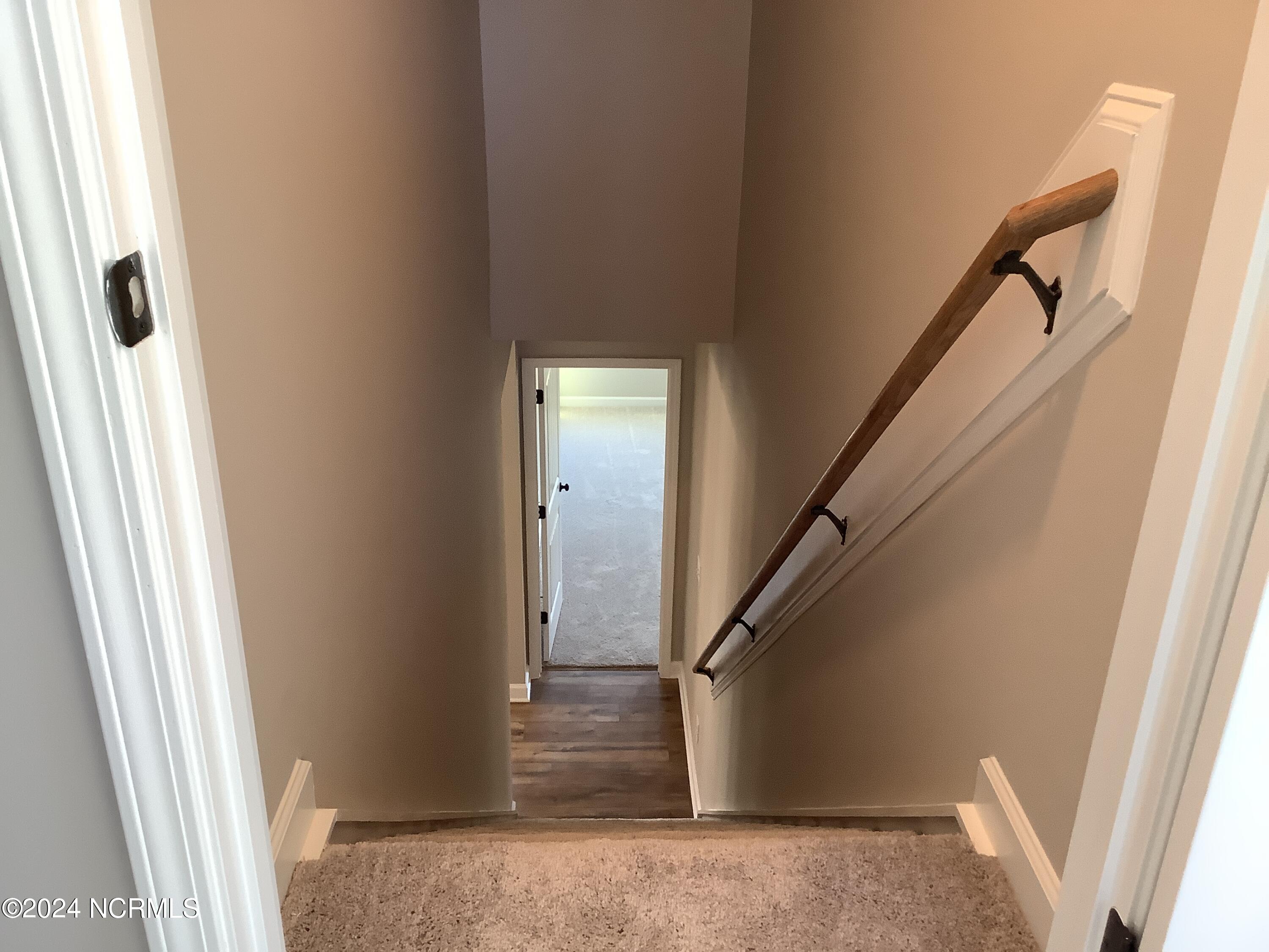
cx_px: 634
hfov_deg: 58.4
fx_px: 1136
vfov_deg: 45.4
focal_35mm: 31
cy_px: 476
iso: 160
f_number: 2.4
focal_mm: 3.3
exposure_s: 1/60
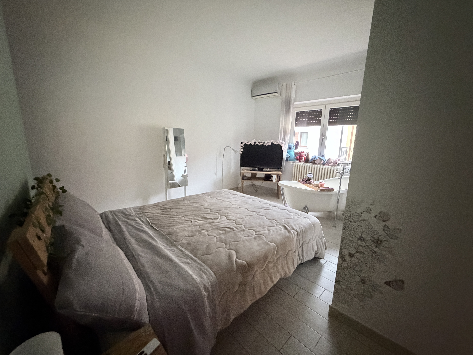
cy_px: 178
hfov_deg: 102.1
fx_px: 191
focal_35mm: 14
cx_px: 236
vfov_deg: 85.7
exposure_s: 1/36
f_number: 2.2
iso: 1600
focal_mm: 2.22
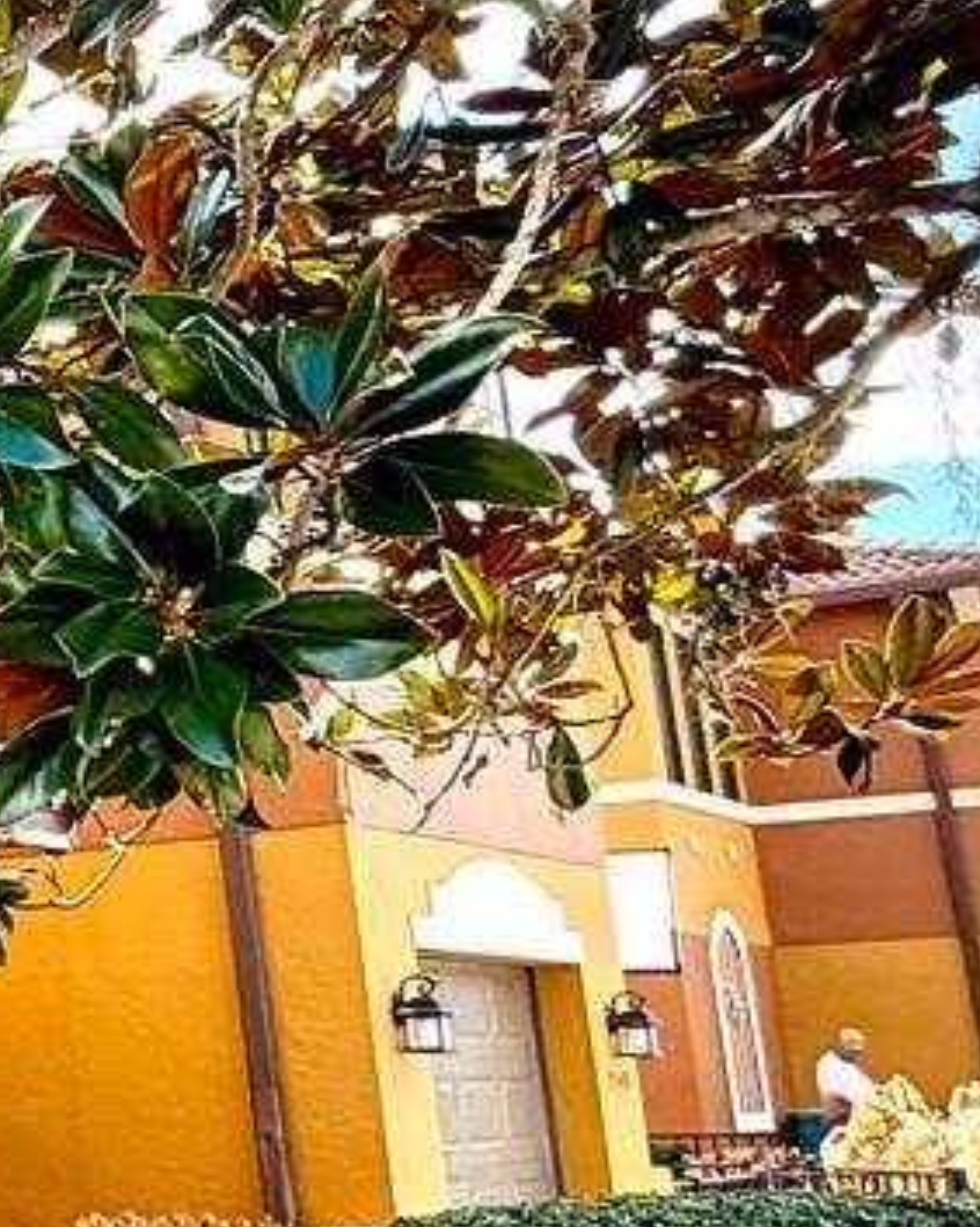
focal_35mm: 62
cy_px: 768
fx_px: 2250
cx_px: -1213
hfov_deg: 15.9
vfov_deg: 30.4
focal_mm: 2.22
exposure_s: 1/502
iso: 50
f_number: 2.2
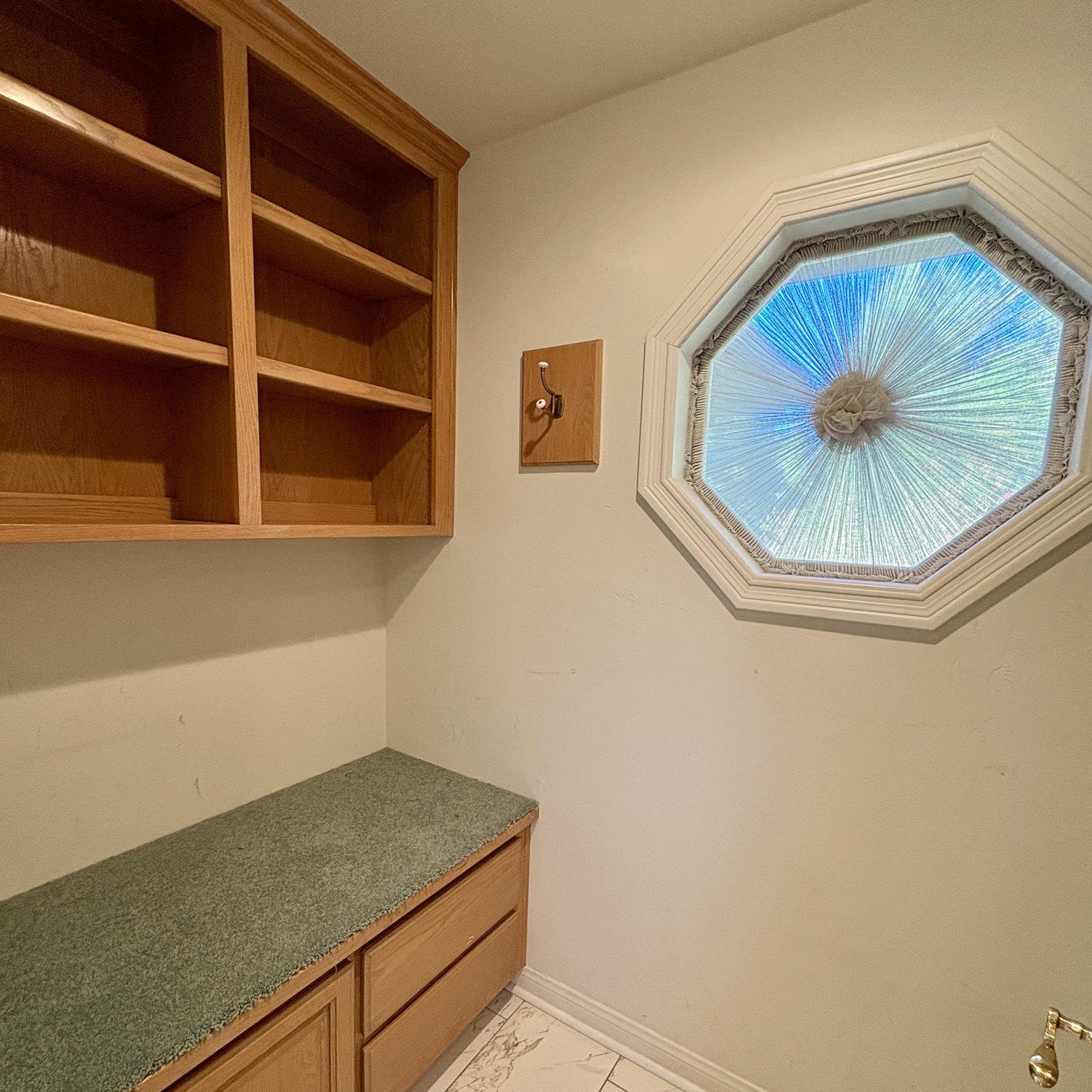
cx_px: 553
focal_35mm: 17
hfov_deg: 84.0
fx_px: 607
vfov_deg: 83.8
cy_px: 596
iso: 250
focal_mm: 2.22
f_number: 2.2
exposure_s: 1/60
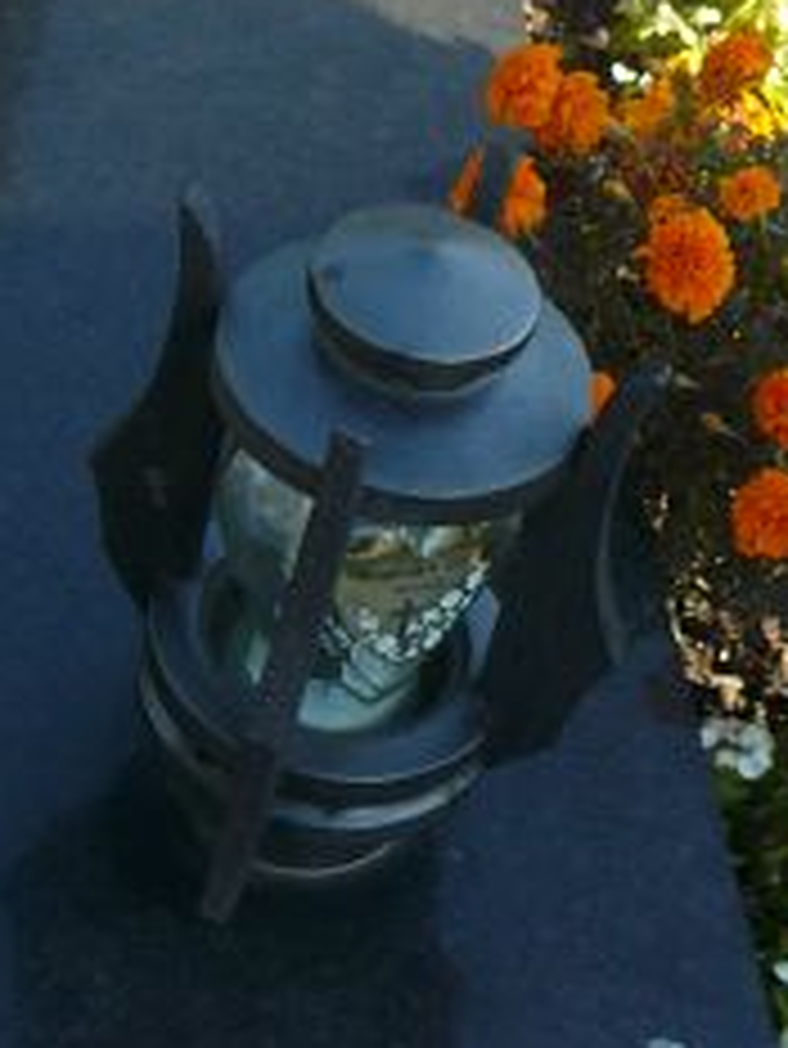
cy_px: -18
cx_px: 419
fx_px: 2911
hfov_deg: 15.4
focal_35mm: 96
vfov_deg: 19.8
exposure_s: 1/250
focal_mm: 5.2
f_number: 2.8
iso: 80
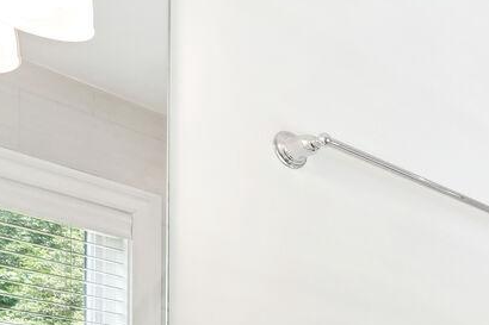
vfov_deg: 20.0
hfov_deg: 25.4
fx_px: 801
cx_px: 736
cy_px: 483
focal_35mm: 59
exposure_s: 1/15
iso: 400
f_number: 8
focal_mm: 14
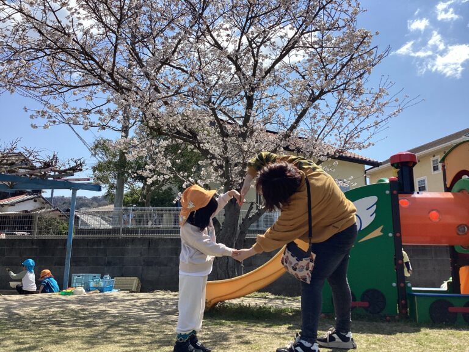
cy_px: 176
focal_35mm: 31
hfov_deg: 58.4
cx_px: 234
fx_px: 420
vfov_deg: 45.4
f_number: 2.4
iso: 25
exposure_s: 1/1631
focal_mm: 3.3
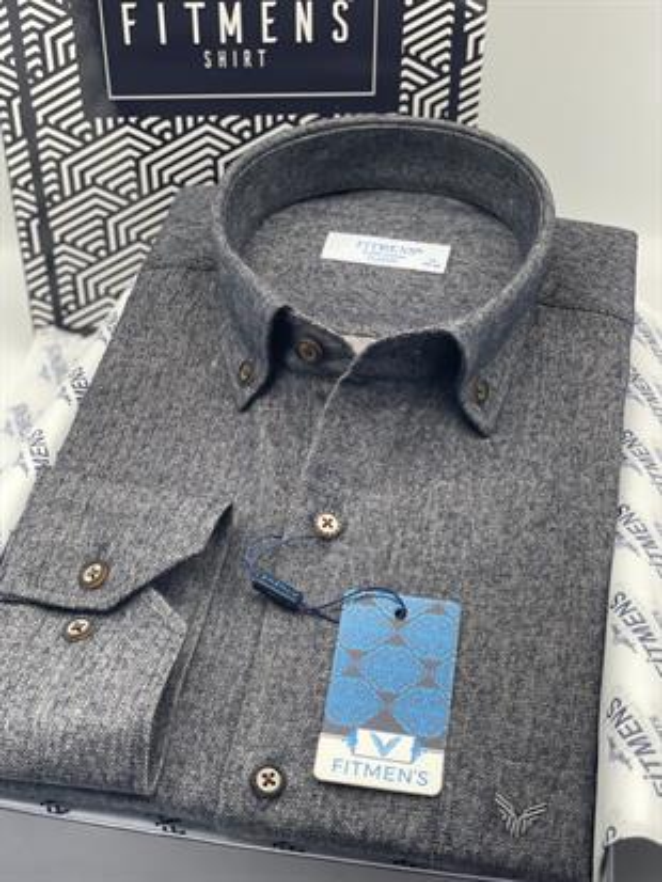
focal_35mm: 52
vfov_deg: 36.8
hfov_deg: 28.0
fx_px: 1325
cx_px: 331
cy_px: 441
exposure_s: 1/100
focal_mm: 6
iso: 80
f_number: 2
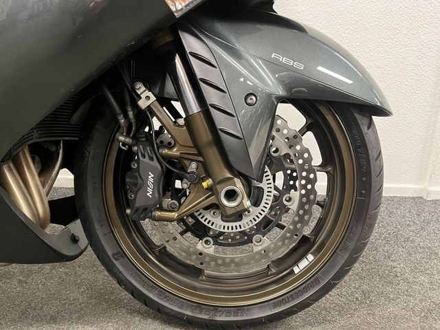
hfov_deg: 67.3
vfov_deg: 53.1
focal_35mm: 26
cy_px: 165
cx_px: 220
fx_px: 330
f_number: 1.6
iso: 500
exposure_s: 1/33
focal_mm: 5.1
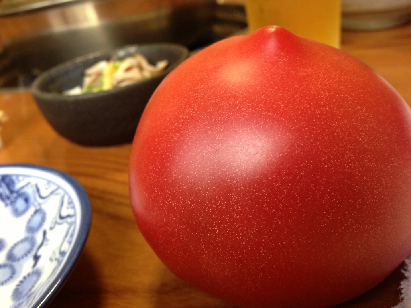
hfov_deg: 55.4
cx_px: 206
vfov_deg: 42.9
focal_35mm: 33
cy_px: 154
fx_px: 392
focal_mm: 4.13
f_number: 2.4
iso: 125
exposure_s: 1/20
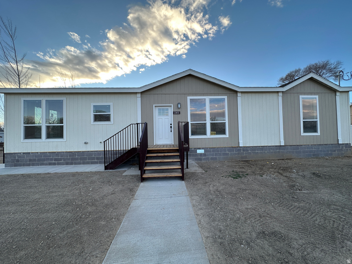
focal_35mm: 14
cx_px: 176
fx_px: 142
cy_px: 132
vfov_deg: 85.7
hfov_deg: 102.1
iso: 40
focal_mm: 2.22
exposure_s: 1/239
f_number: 2.2
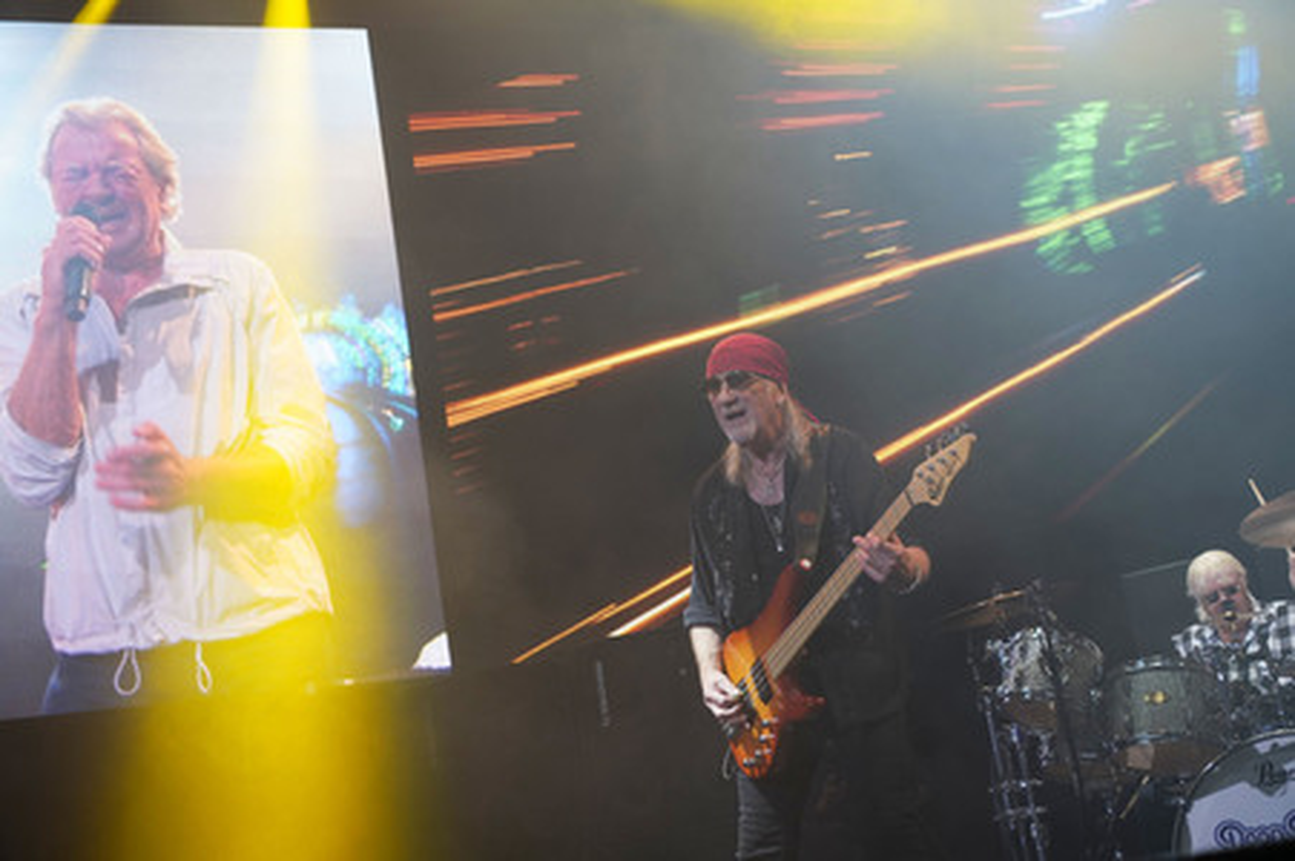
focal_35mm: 49
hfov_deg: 40.4
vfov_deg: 27.5
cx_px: 648
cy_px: 430
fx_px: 1761
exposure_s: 1/320
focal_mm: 49
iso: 640
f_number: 5
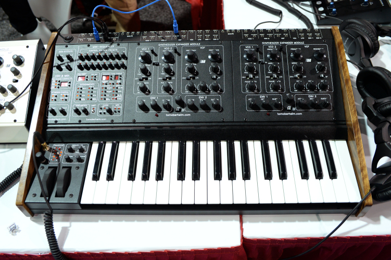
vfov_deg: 37.8
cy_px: 130
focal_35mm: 35
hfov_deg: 54.5
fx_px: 380
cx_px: 196
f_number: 8
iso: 3200
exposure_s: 1/100
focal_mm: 35
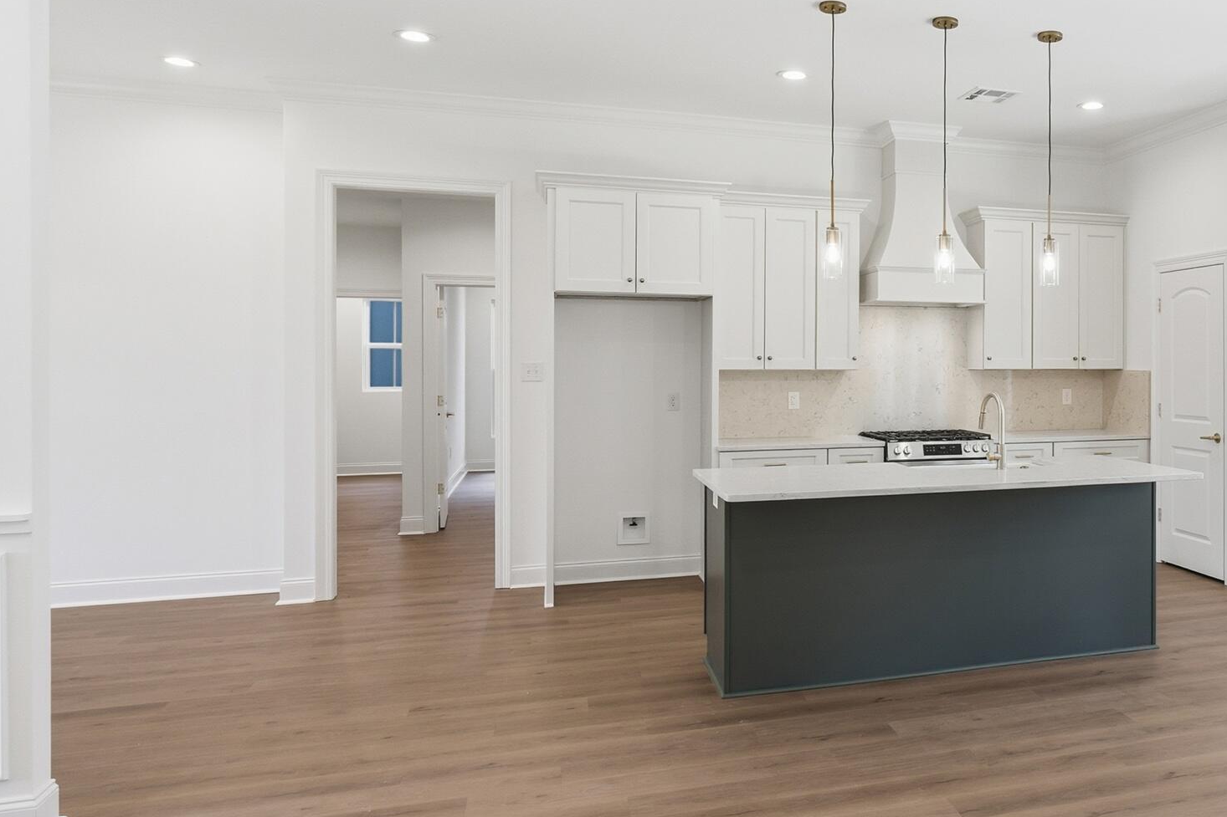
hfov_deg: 60.4
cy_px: 356
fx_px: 988
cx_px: 911
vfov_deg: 44.9
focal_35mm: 29
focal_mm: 17
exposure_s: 1/320
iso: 400
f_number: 9
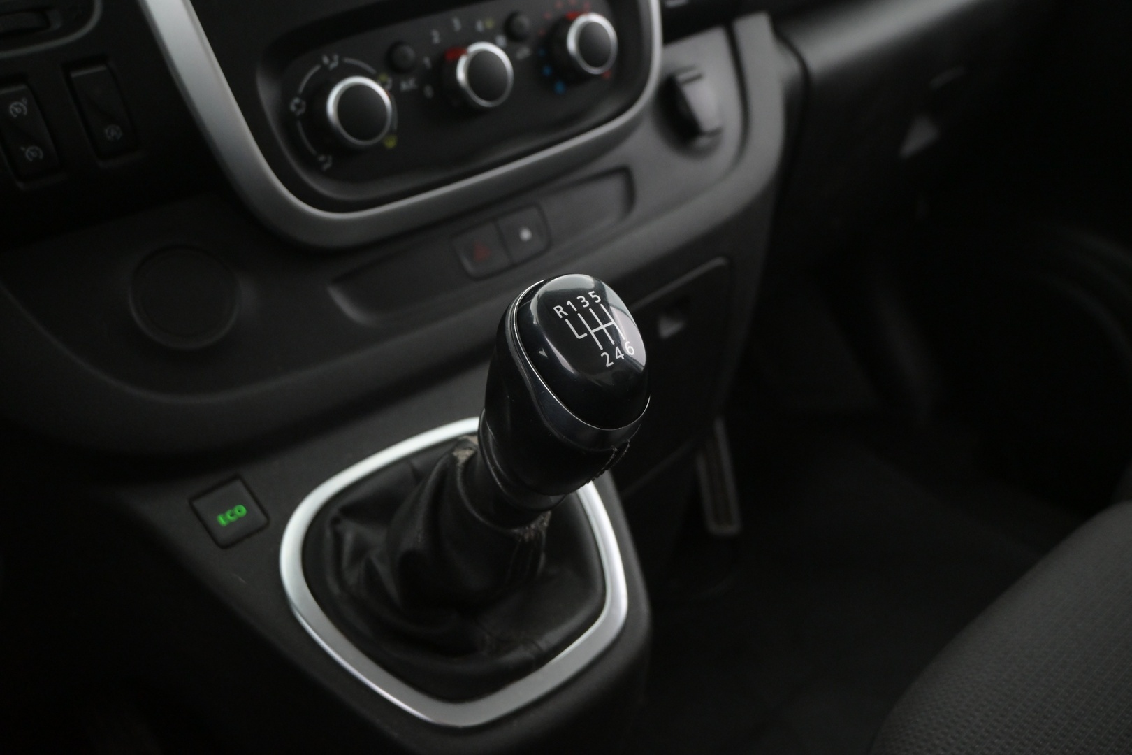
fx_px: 990
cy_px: 378
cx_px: 566
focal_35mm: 32
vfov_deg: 41.7
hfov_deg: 59.5
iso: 2500
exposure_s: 1/30
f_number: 4
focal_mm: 21
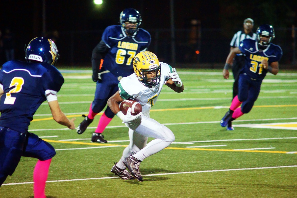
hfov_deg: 7.6
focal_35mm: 270
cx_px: 148
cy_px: 99
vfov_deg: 5.1
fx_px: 2227
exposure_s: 1/320
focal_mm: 180
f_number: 4
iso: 3200
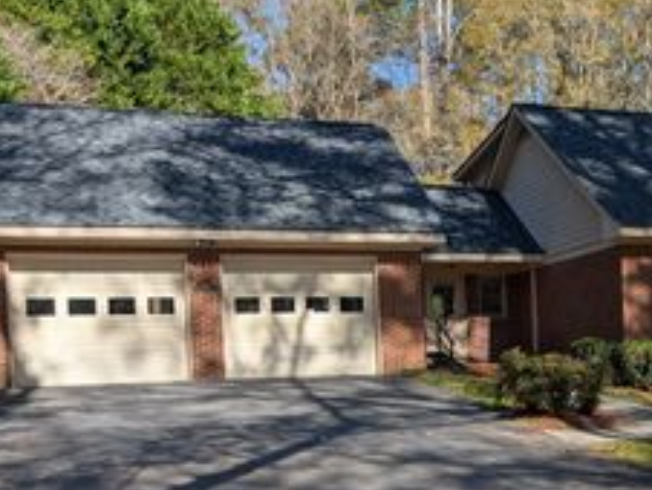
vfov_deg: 27.2
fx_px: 999
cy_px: 375
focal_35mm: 53
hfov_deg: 34.4
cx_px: 571
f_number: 1.68
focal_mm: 6.9
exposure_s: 1/752
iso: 21
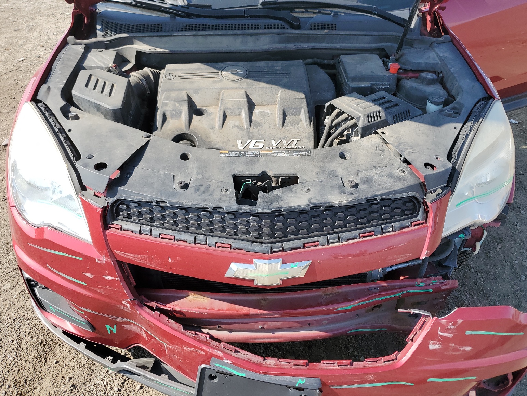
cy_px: 204
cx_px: 257
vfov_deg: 51.4
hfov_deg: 65.3
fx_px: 411
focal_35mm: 27
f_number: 1.5
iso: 50
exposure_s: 1/1111
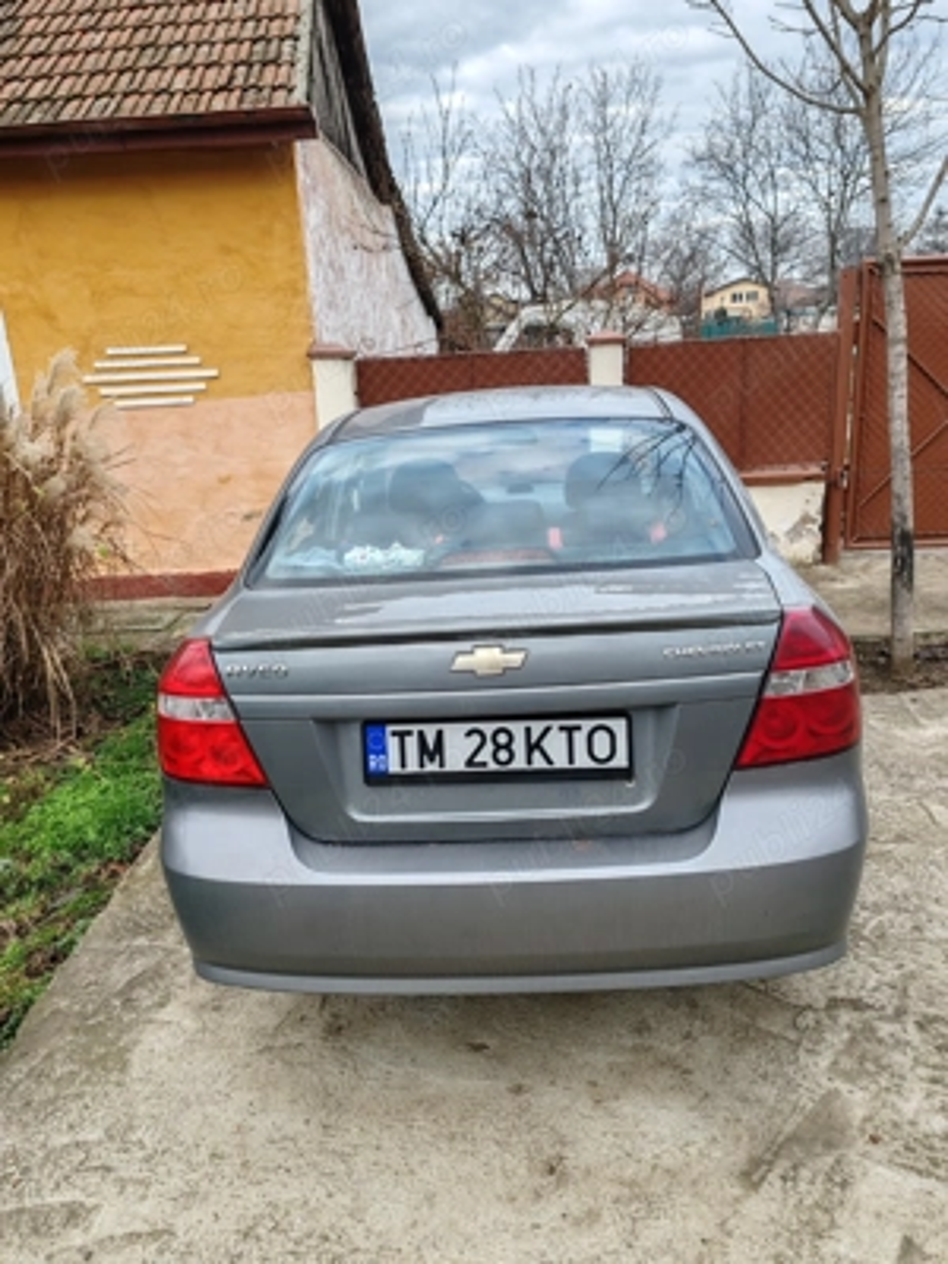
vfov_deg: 65.3
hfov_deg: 51.4
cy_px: 632
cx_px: 474
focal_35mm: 27
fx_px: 986
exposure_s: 1/200
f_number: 1.9
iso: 50
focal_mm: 6.12
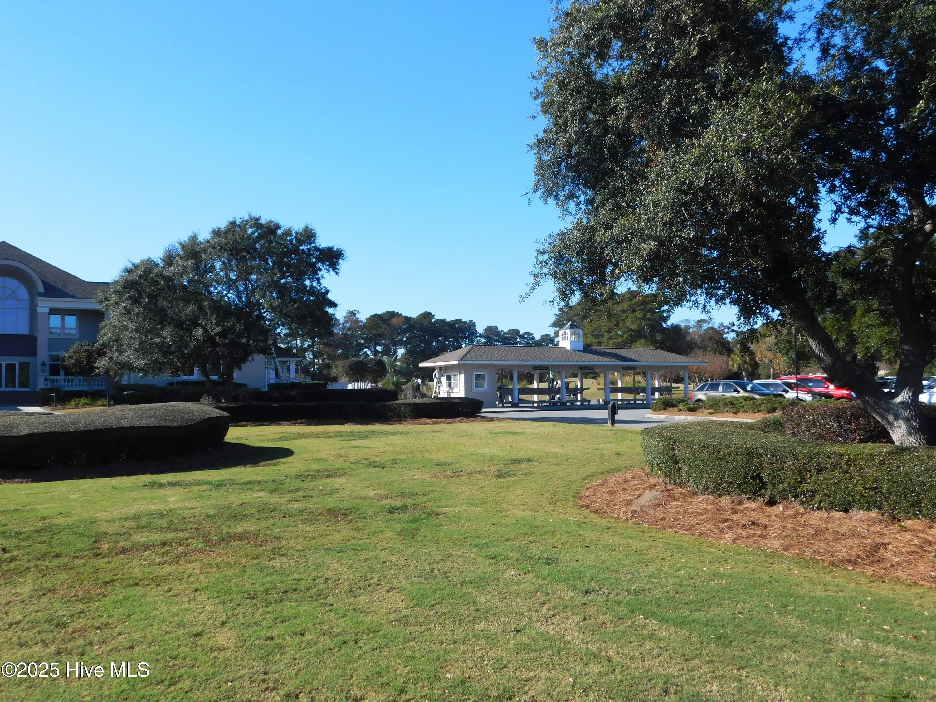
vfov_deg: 46.8
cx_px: 468
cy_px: 351
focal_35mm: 30
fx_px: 811
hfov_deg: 60.0
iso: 125
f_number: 3.2
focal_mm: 5.3
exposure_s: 1/1250
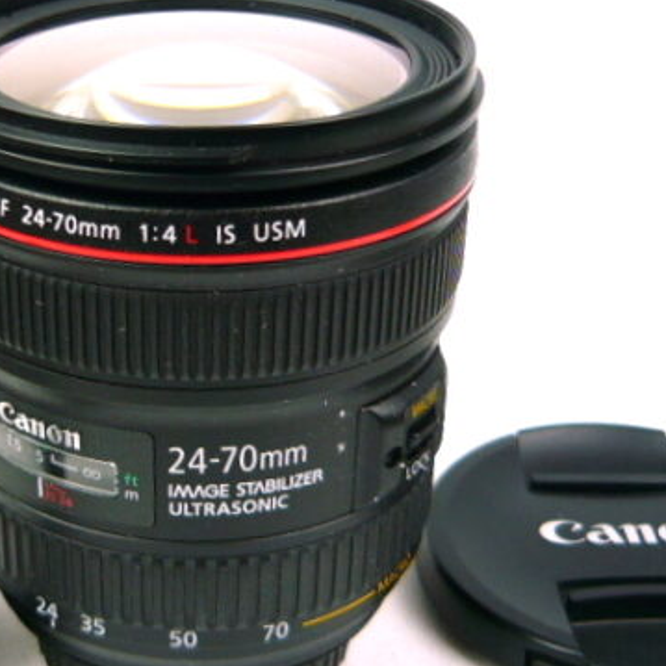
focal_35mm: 62
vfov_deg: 27.7
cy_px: 375
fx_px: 1350
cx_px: 132
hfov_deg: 27.2
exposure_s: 1/50
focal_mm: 5.5
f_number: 2.8
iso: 100
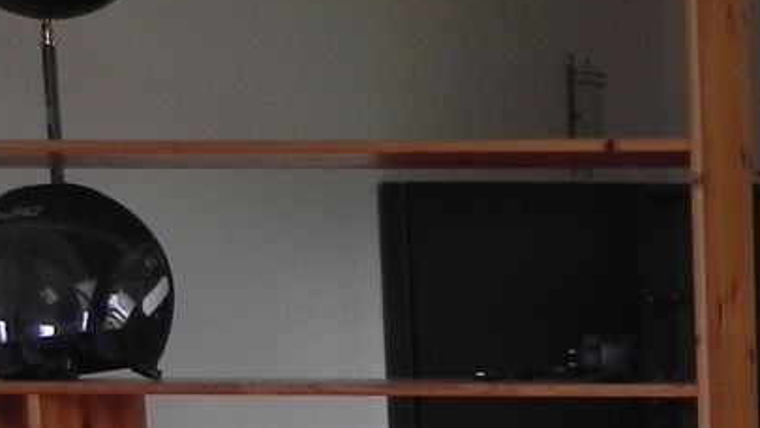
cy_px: 695
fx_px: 2257
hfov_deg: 17.3
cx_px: 1118
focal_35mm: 112
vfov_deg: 10.4
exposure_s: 1/66.1
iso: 160
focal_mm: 4.6
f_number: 3.2
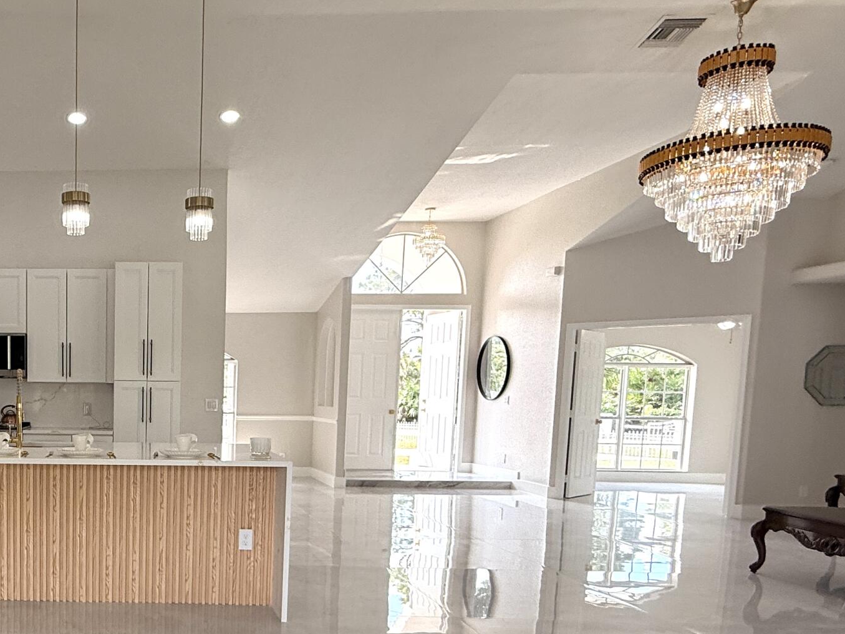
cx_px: 104
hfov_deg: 52.2
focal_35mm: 31
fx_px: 757
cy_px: 461
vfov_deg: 44.2
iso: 64
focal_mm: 2.22
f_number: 2.2
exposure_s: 1/220
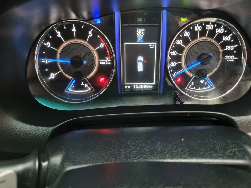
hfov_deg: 67.3
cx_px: 126
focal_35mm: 26
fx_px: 189
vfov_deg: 53.1
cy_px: 94
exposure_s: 1/25
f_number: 1.8
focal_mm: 5.4
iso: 1000
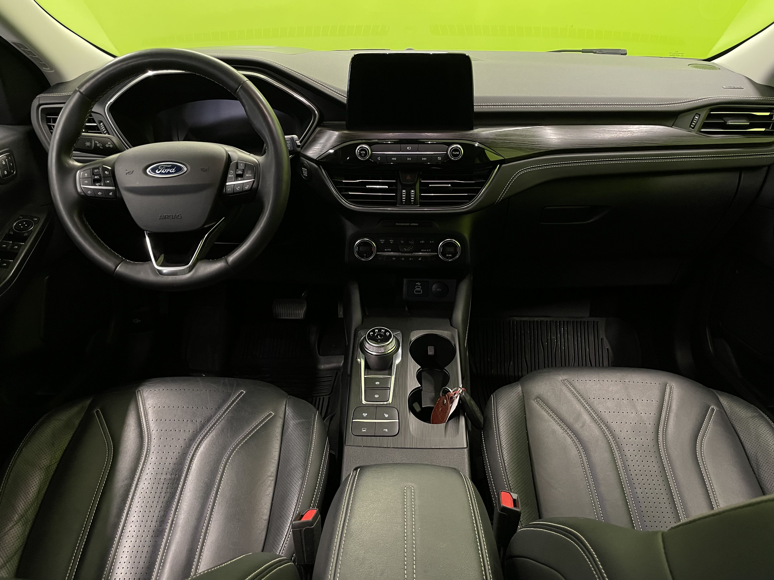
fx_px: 581
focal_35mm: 26
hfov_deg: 67.3
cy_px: 290
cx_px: 387
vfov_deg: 53.1
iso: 400
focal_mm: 4.2
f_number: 1.6
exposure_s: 1/50
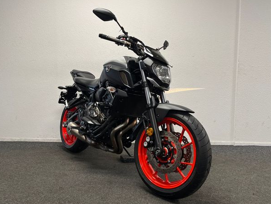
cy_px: 106
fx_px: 219
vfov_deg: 49.8
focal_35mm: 28
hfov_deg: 63.4
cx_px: 135
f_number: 1.6
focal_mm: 5.1
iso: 125
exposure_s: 1/100
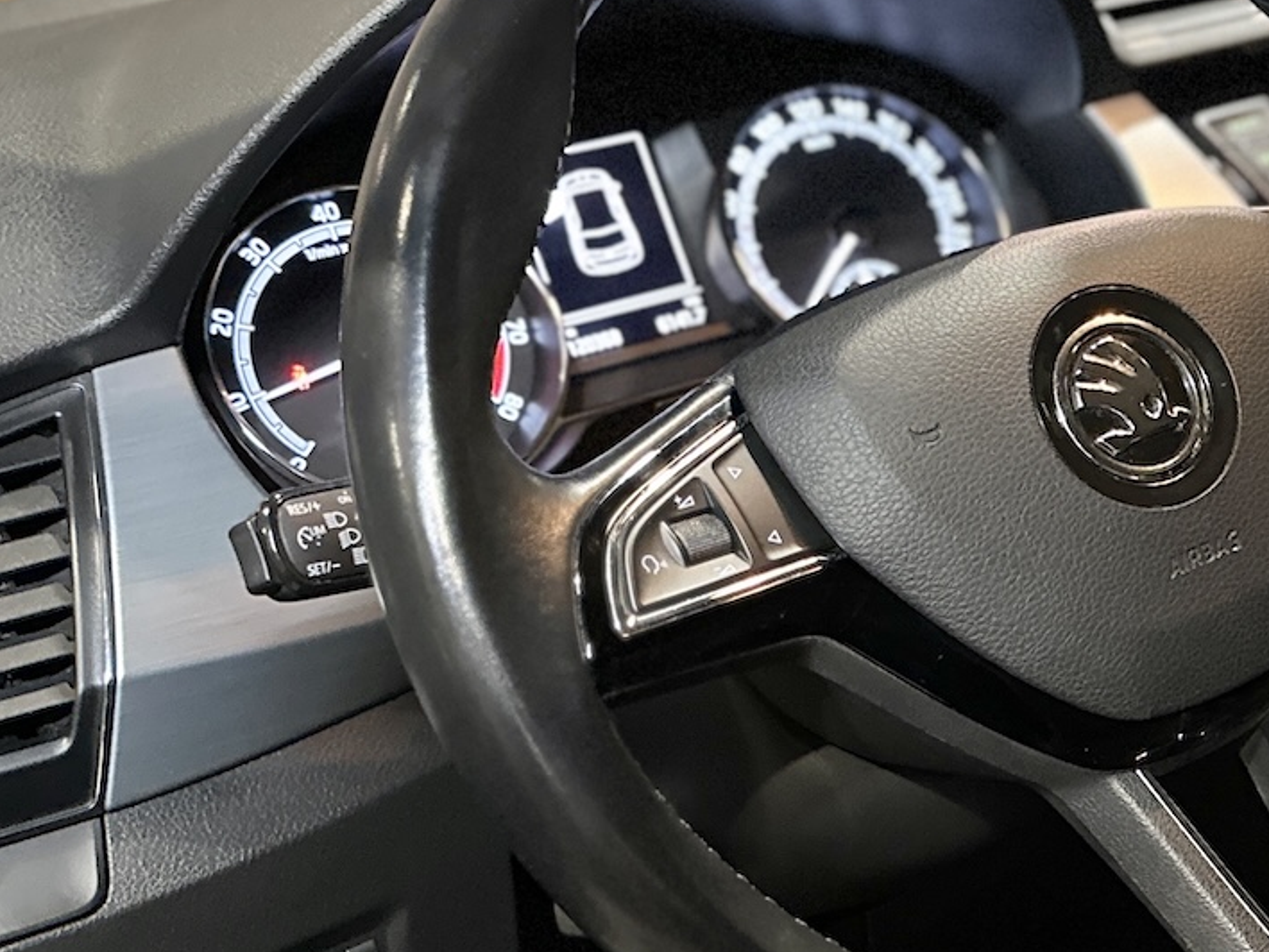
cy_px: 489
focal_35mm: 65
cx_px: 1310
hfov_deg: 27.8
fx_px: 2383
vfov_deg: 22.6
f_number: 1.78
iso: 800
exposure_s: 1/35
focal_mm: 6.86
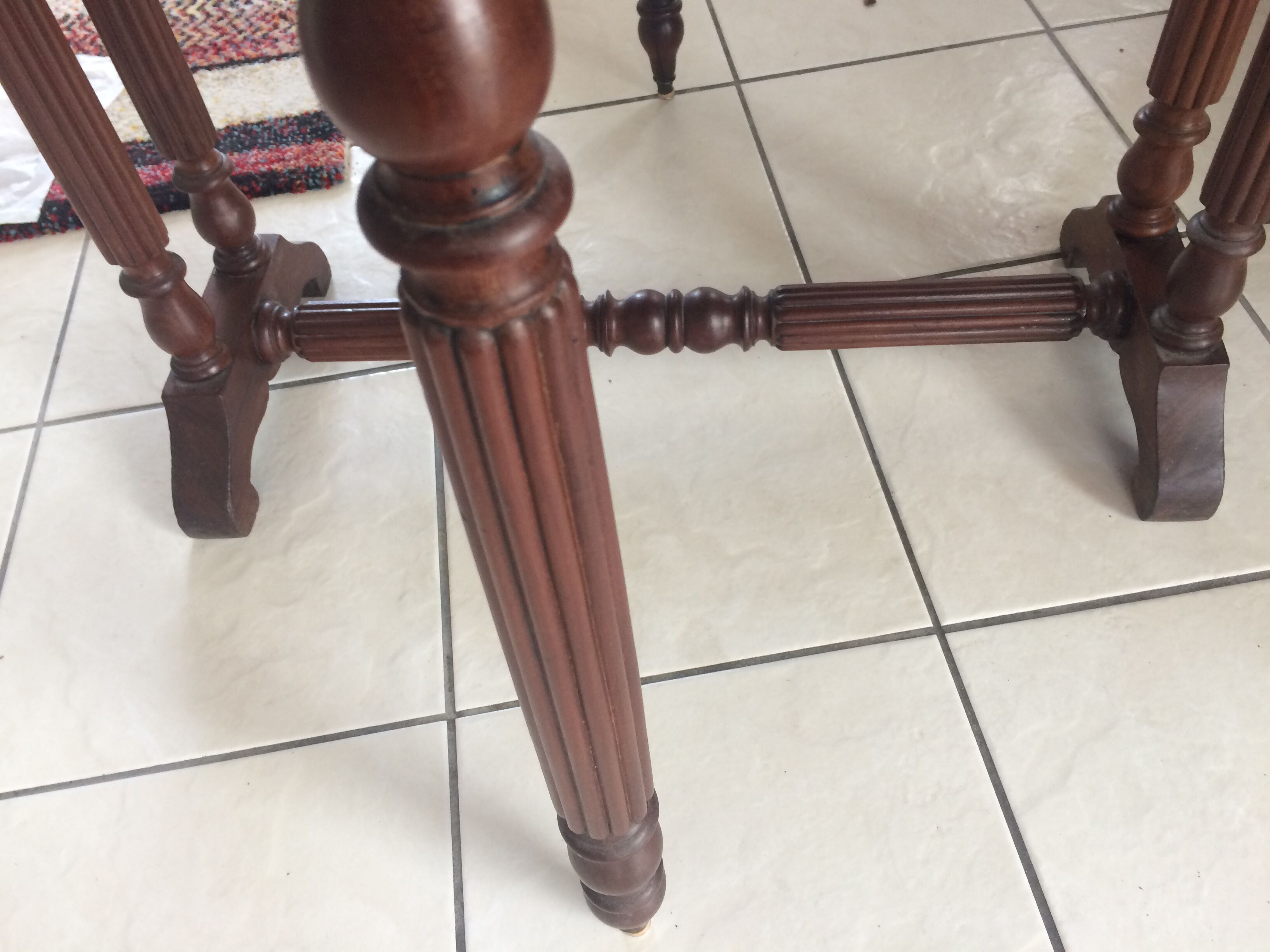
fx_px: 1064
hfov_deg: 61.7
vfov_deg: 48.2
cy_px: 476
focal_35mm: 29
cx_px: 635
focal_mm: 4.15
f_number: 2.2
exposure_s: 1/33
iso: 100
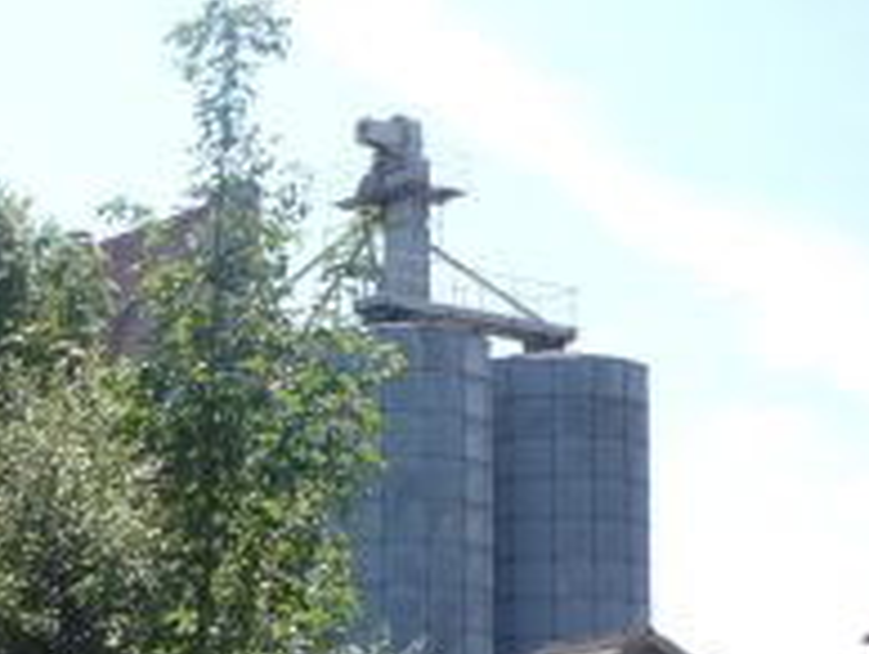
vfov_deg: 18.3
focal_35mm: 79
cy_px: 623
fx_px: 1986
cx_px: -166
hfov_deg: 22.8
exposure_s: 1/400
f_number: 4
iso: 100
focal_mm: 5.2
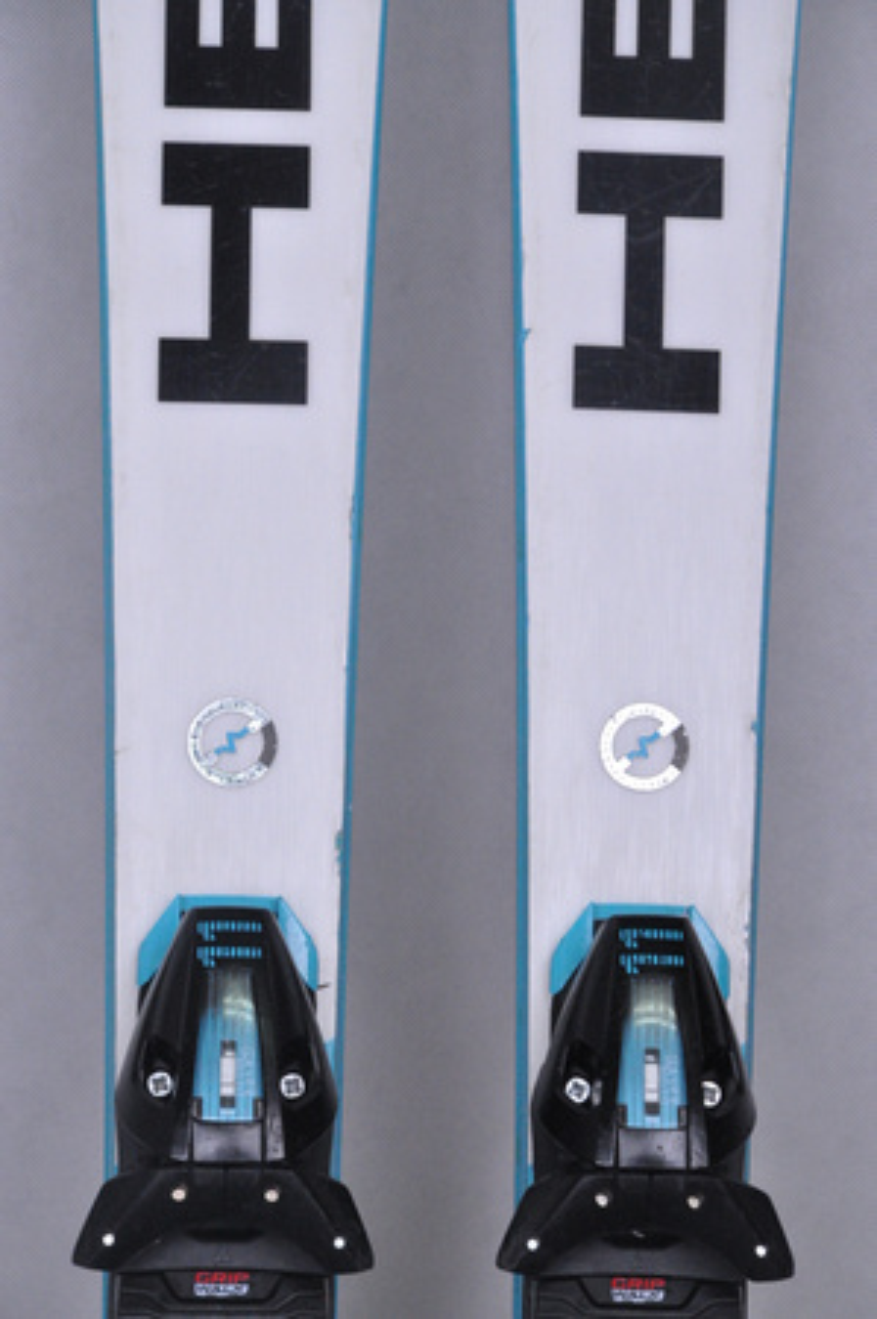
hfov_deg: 8.7
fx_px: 5768
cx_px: 438
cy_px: 660
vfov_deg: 13.1
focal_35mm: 158
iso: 3200
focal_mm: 105
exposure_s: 1/125
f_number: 9.5
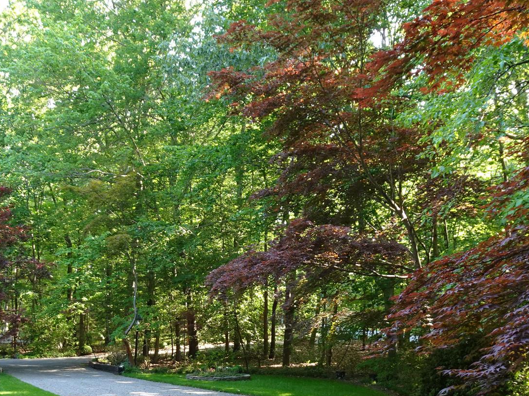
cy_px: 362
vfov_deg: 30.6
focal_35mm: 45
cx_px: 241
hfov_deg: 42.0
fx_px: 688
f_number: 3.5
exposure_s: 1/30
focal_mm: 4.25
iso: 125
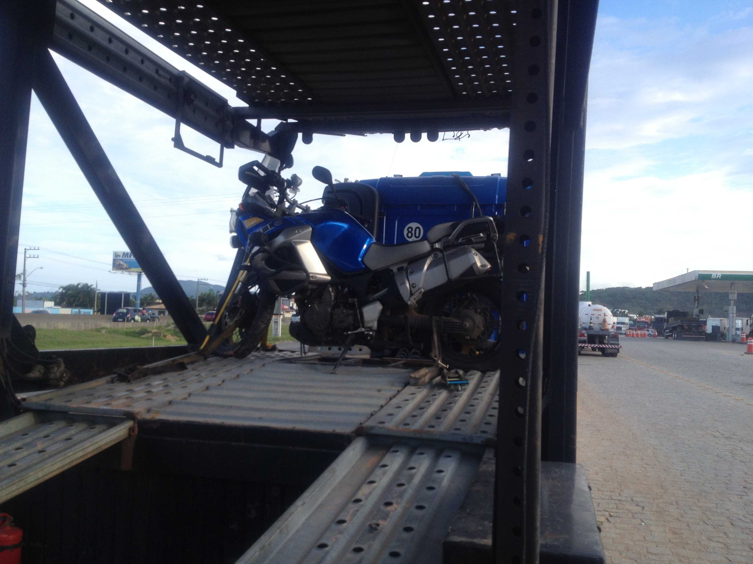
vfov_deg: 40.7
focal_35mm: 35
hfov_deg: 52.6
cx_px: 376
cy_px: 282
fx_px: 761
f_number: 2.4
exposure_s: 1/484
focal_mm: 4.28
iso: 50
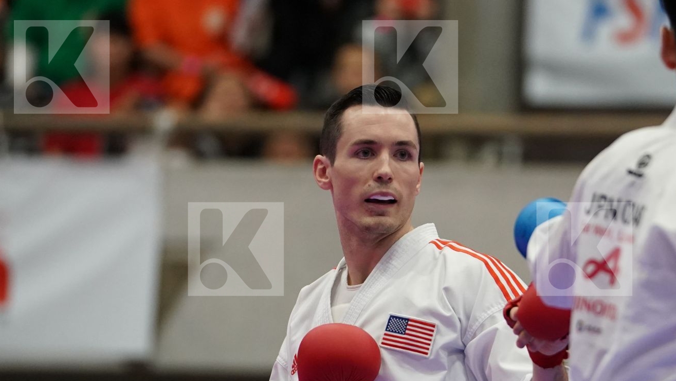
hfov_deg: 5.0
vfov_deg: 2.8
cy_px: 249
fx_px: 7708
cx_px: 410
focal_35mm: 430
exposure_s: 1/1000
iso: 3200
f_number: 2.8
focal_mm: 200
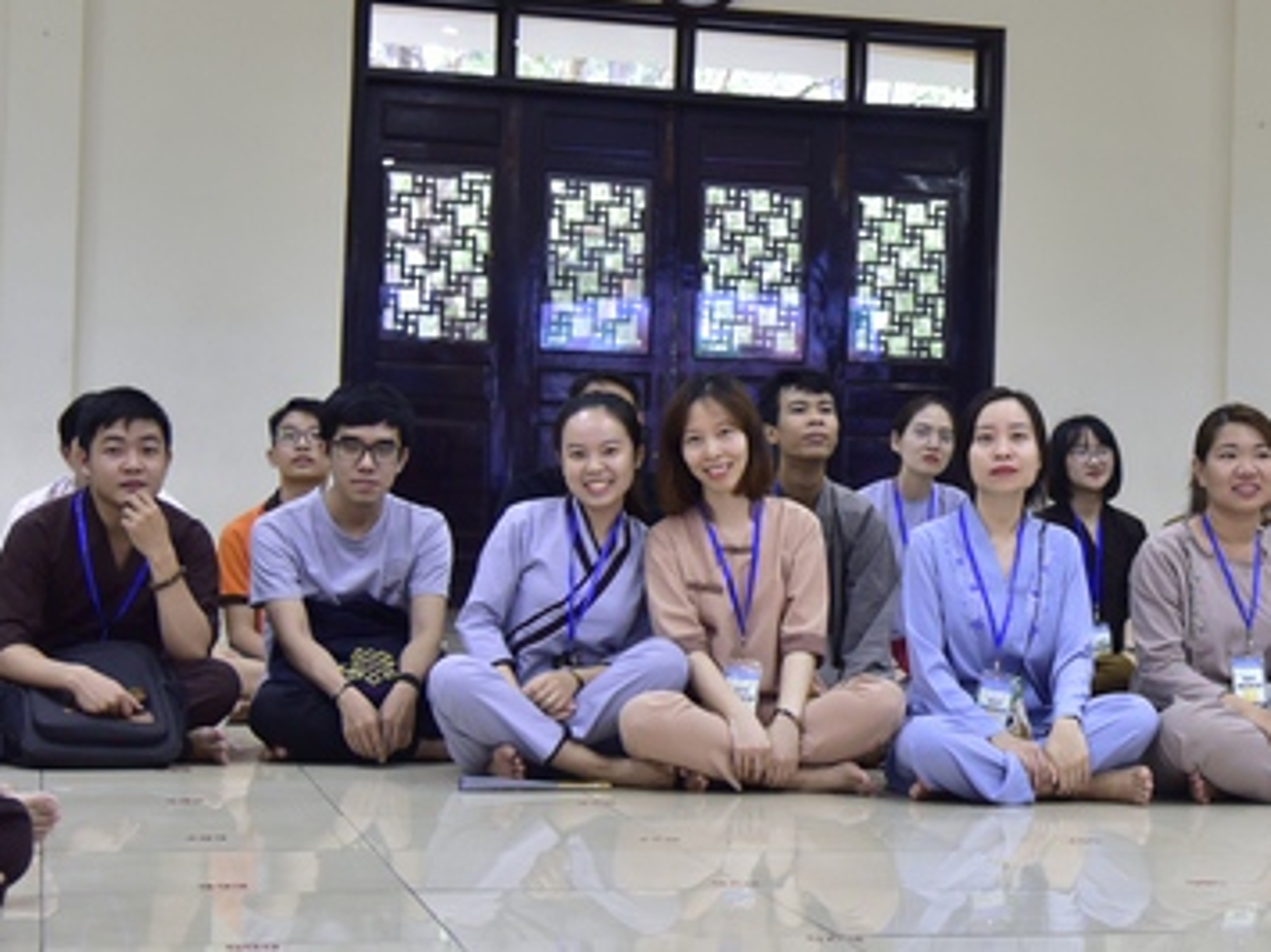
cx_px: 1142
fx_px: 2973
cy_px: 505
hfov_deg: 23.5
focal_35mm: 81
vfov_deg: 18.2
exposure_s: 1/30
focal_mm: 46
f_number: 4
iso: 800
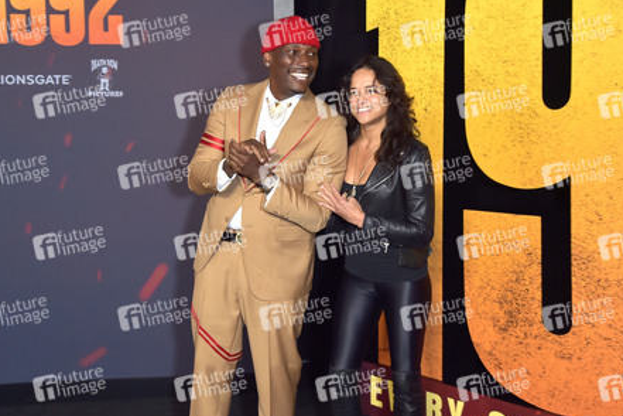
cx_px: 314
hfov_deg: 40.3
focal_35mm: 49
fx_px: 848
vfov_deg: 27.5
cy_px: 208
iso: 800
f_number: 6.3
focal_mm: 48
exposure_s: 1/250
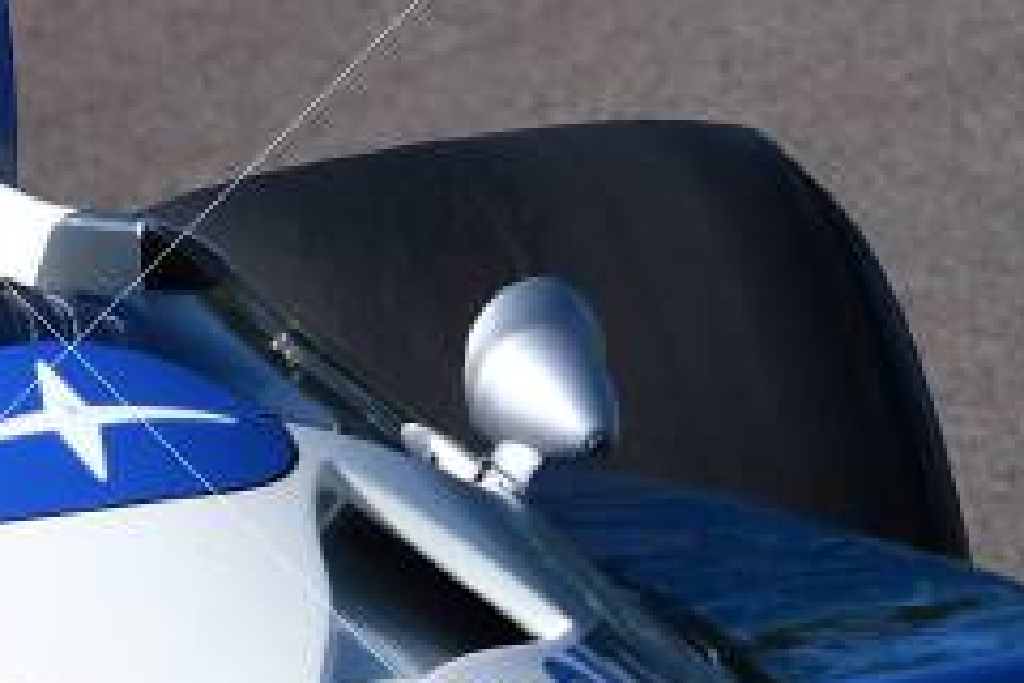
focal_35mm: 2434
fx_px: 69228
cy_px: 952
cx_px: 68
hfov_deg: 0.8
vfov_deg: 0.6
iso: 200
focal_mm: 300
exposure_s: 1/1250
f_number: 7.1
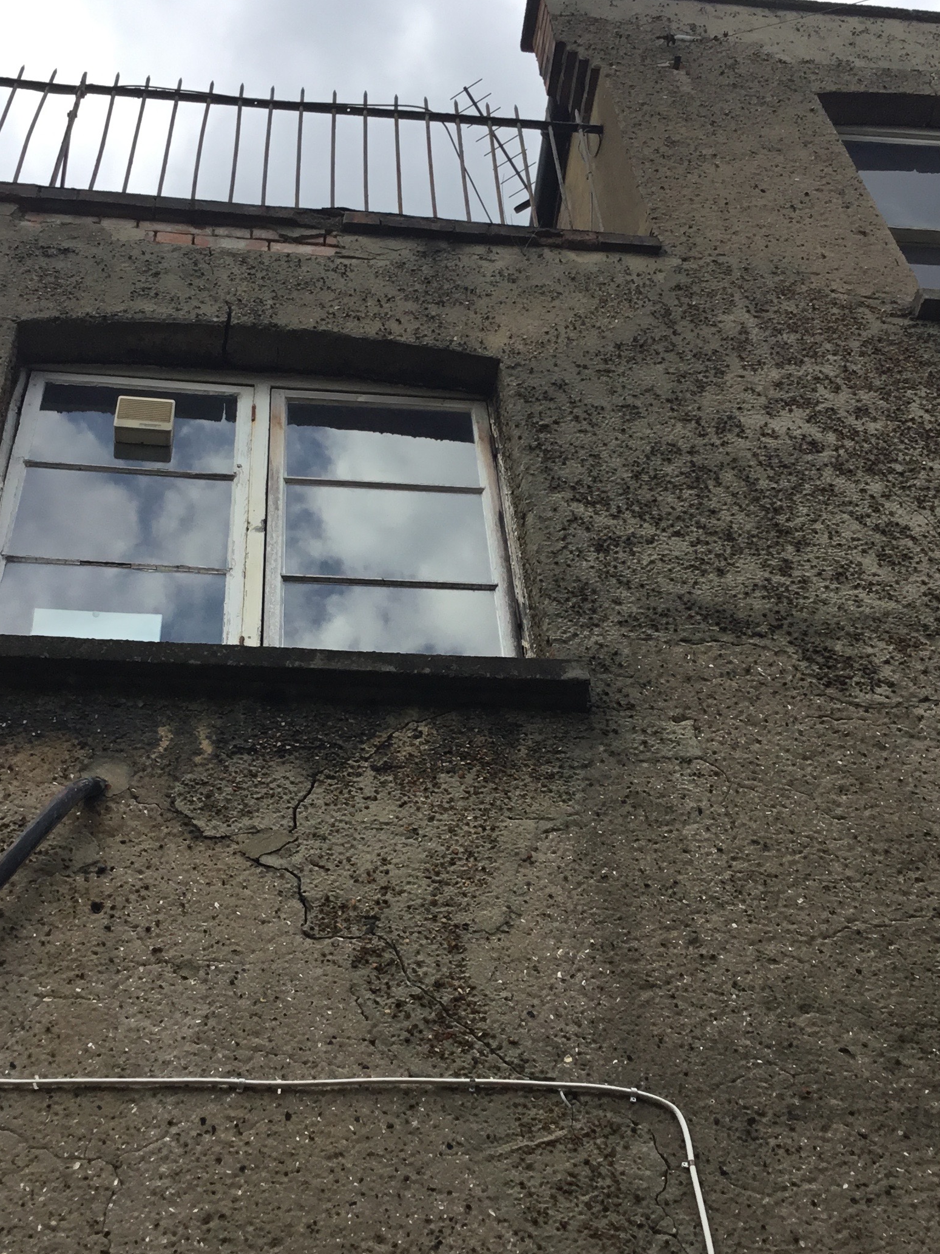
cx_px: 424
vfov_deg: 38.9
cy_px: 644
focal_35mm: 49
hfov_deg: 29.7
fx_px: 1774
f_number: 2.4
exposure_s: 1/479
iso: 25
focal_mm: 3.3
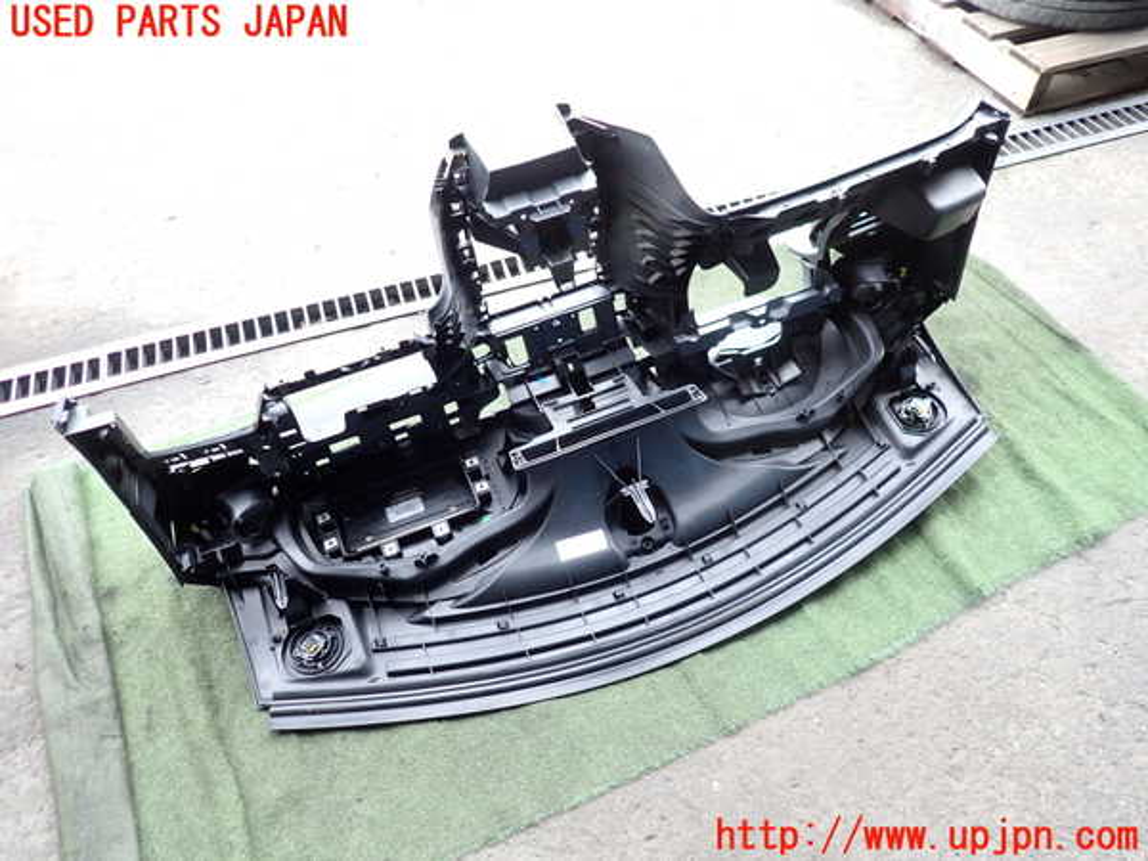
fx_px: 829
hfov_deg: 69.4
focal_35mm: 25
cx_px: 574
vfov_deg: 54.9
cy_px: 430
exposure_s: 1/60
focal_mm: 4.5
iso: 200
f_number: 2
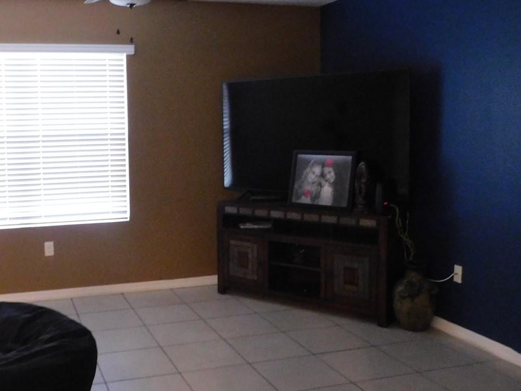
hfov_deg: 46.0
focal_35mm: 40
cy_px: 172
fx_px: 602
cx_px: 172
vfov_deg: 35.9
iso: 800
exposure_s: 1/6
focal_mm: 4
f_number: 3
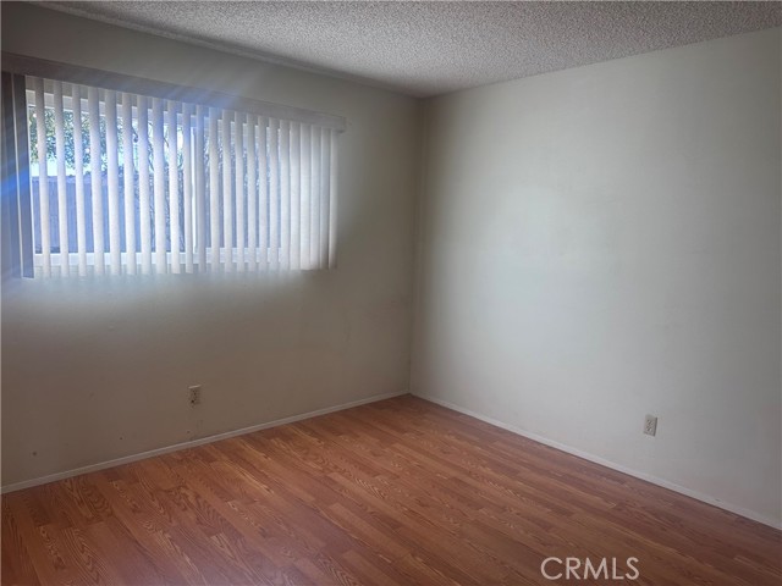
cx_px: 391
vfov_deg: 56.8
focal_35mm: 24
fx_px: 542
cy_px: 293
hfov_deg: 71.6
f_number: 1.78
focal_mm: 6.86
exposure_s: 1/327
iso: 80
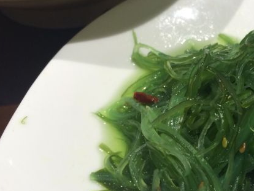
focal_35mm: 49
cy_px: 90
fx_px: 360
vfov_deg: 29.7
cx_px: 209
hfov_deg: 37.3
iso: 50
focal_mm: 4.15
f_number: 2.2
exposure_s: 1/33
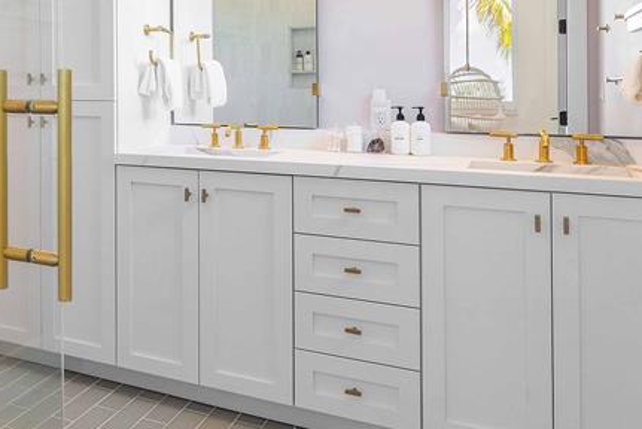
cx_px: 66
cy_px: 80
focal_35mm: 38
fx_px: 678
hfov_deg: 45.9
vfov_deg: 34.0
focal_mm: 16
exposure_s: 1/25
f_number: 8
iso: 160
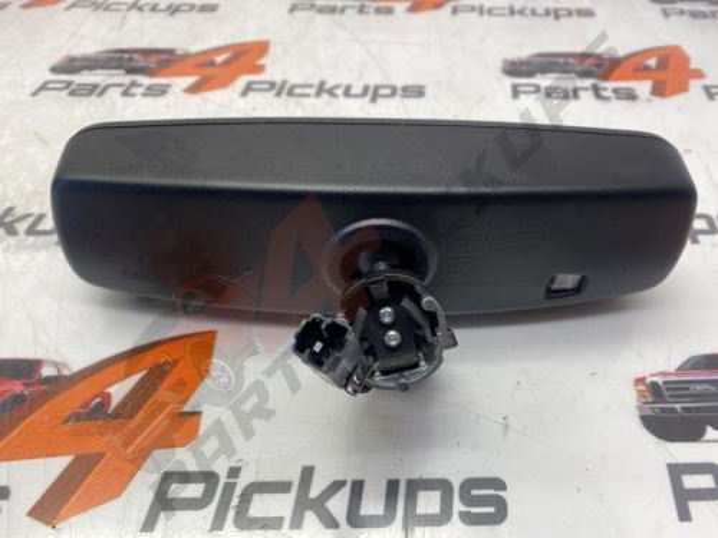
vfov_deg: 53.1
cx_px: 359
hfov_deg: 67.3
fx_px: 539
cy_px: 269
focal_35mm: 26
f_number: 1.8
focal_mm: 4.25
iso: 40
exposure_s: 1/100
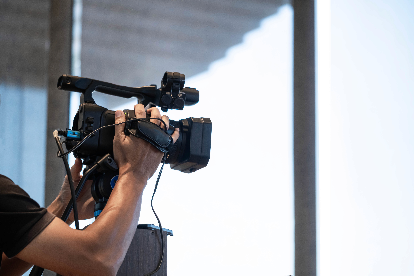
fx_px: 1380
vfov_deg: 11.4
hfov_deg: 17.1
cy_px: 138
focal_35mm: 120
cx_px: 207
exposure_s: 1/60
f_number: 2.8
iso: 640
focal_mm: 80
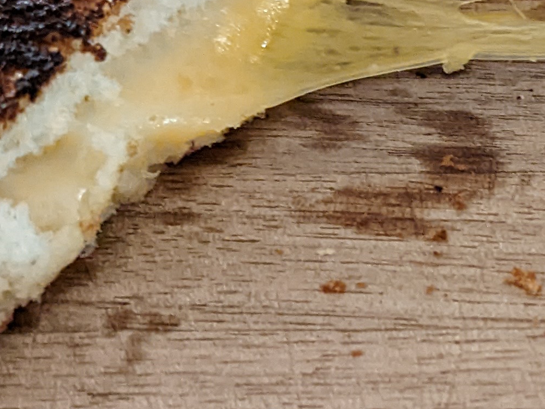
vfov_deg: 13.6
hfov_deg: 17.4
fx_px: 1716
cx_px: 618
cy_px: 163
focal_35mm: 109
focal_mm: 4.38
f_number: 1.73
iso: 1211
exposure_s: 1/40
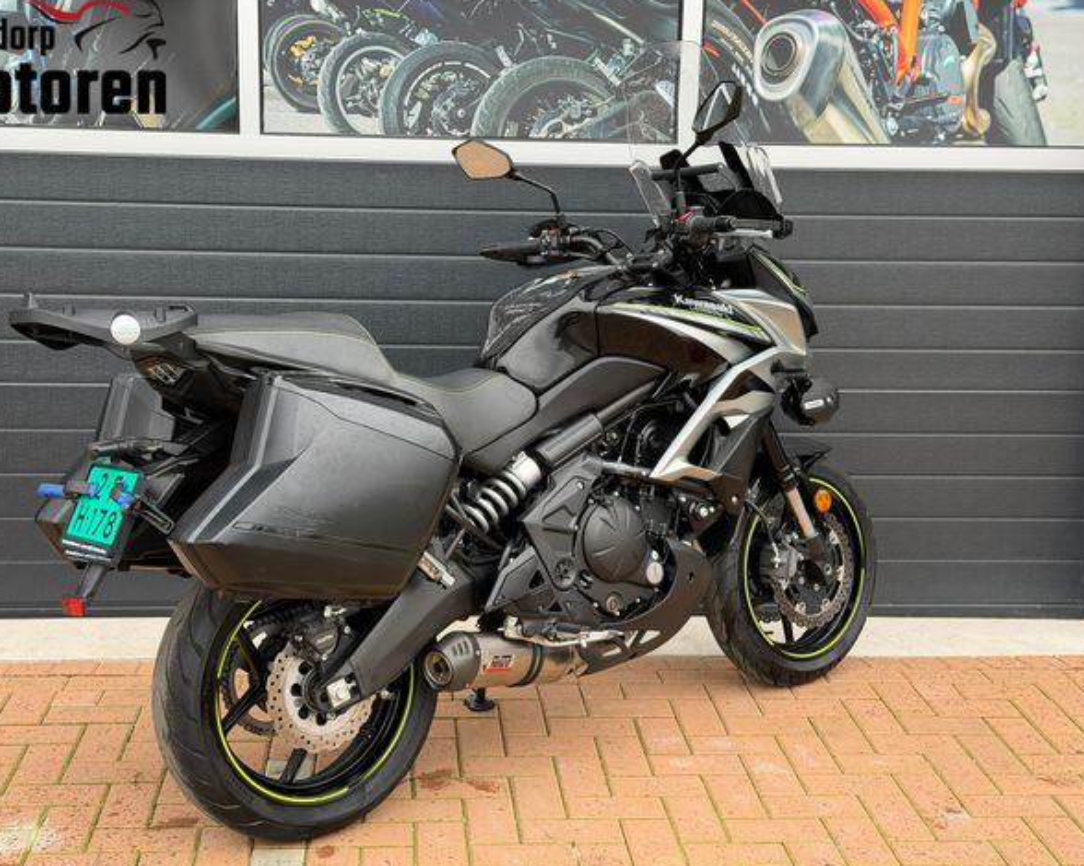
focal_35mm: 51
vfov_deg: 29.7
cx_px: 520
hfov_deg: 36.7
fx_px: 1636
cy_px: 433
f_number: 1.78
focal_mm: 6.76
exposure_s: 1/238
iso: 64
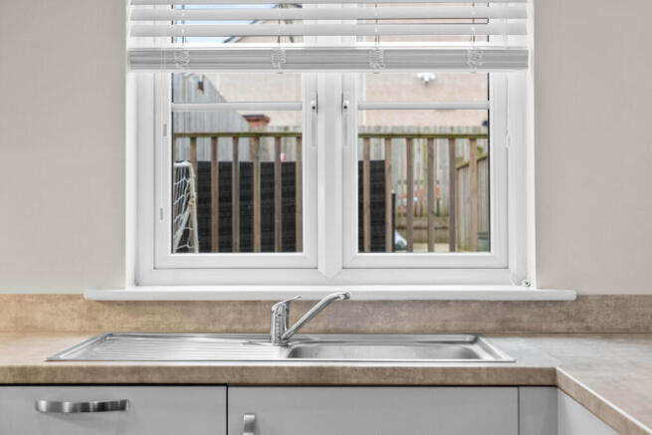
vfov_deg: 27.0
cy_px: 218
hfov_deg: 39.6
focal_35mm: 50
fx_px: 906
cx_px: 326
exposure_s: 1/125
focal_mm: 50
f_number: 4
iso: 640
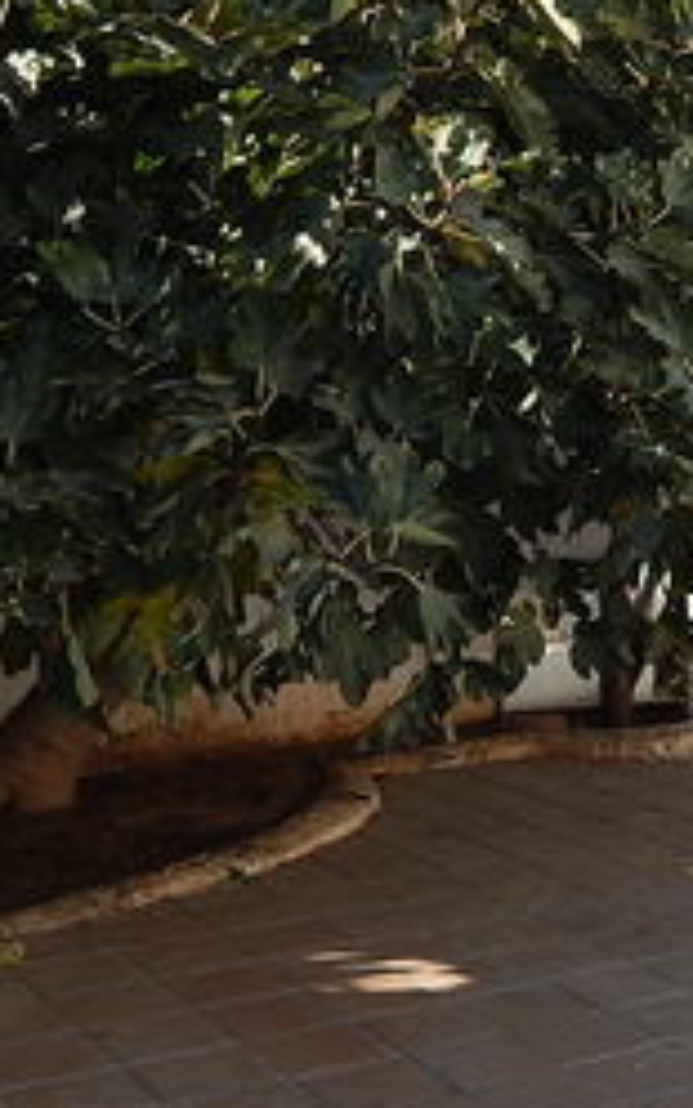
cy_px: 456
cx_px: 849
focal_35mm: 63
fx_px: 1904
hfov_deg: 19.3
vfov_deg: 32.4
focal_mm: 4
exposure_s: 1/800
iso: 125
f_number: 3
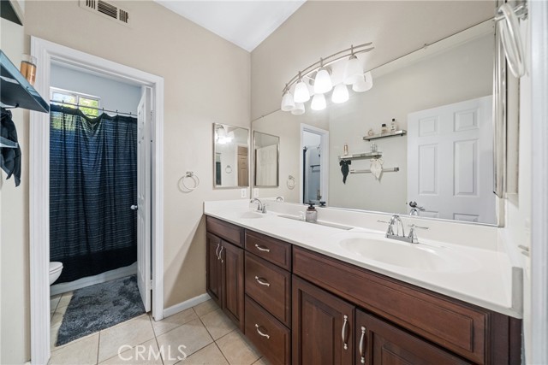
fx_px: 183
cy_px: 182
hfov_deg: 112.6
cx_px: 274
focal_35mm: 12
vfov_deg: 90.0
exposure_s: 1/40
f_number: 7.1
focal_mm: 12
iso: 2000
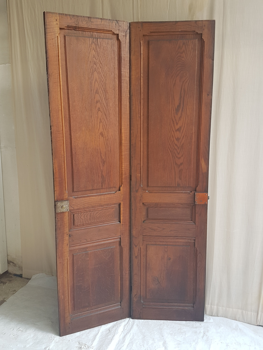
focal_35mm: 26
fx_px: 263
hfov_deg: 53.1
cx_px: 132
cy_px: 175
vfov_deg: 67.3
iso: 40
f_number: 1.7
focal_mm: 4.2
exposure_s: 1/50
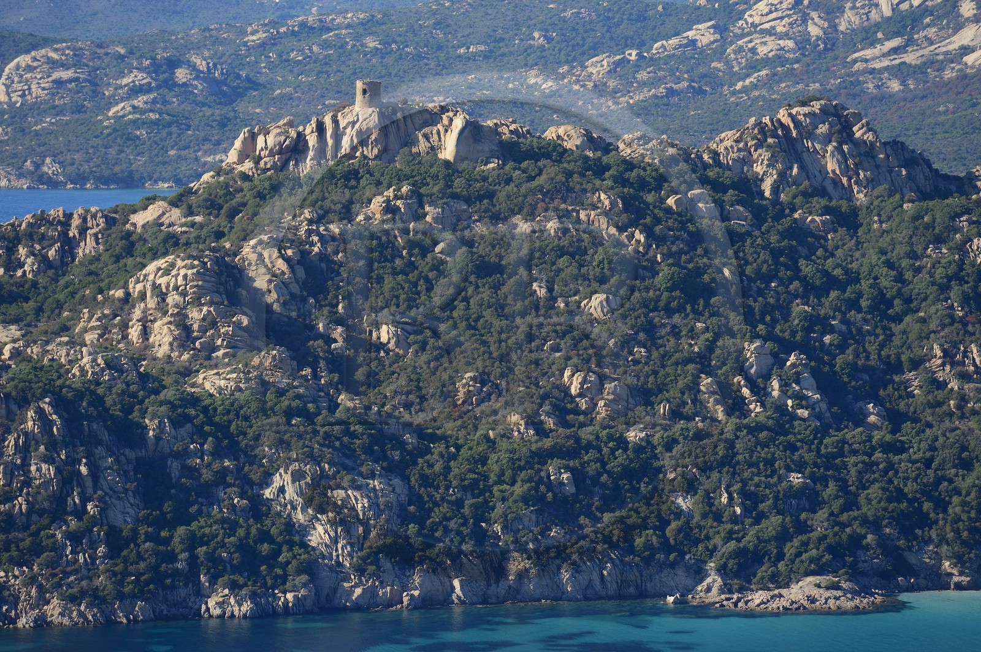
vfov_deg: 6.9
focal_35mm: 200
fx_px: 5445
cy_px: 326
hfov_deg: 10.3
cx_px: 490
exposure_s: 1/800
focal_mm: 200
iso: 400
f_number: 6.3
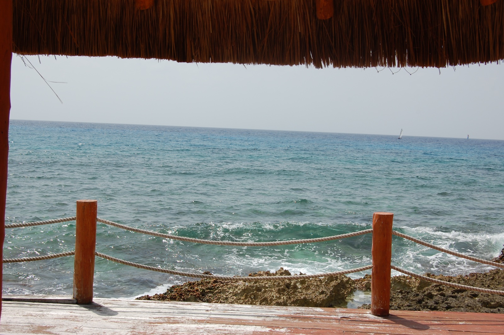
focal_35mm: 57
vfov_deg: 23.7
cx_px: 252
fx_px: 797
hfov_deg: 35.1
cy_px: 168
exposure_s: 1/400
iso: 200
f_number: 10
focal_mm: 38
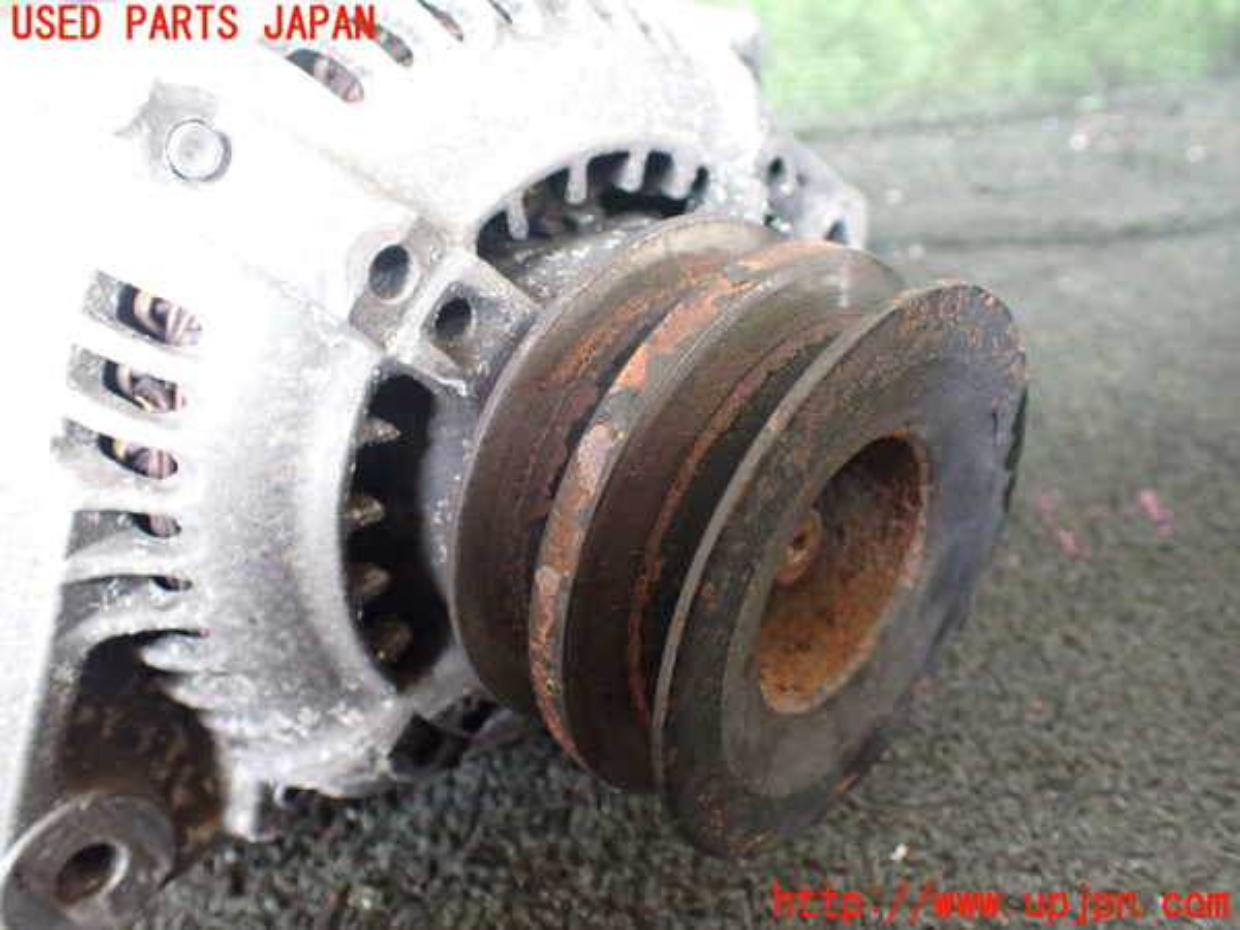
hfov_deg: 60.0
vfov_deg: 46.8
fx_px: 1075
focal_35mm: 30
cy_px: 465
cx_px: 620
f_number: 2.3
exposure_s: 1/80
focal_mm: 5.4
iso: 800
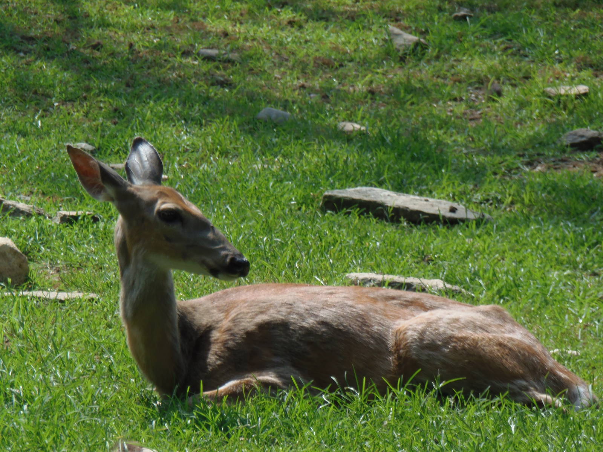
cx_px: 302
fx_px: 7787
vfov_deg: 3.3
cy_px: 226
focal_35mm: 447
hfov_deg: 4.4
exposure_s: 1/320
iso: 64
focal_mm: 82.8
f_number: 5
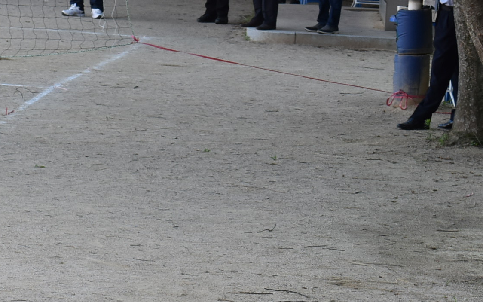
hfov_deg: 7.3
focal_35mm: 285
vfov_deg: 4.6
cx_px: -78
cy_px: 73
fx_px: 3752
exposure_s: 1/200
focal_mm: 70
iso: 400
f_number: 7.1
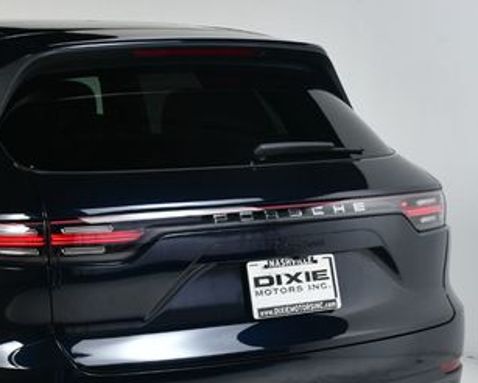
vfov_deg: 17.4
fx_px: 1246
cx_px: 40
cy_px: 279
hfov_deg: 21.2
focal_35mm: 88
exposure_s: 1/160
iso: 100
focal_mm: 30
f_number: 11
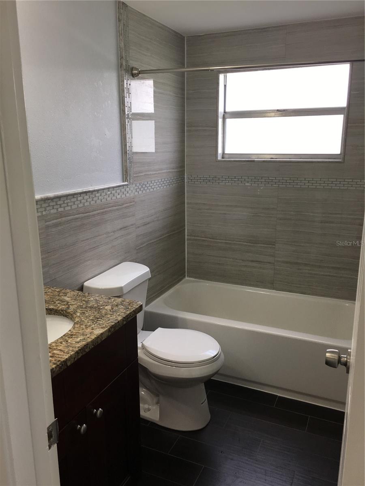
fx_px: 408
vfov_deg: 61.7
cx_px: 182
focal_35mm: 29
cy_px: 243
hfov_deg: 48.2
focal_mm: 4.15
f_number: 2.2
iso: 32
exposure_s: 1/60
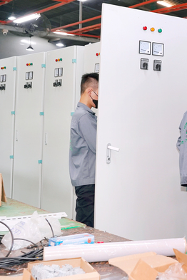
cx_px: 266
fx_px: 472
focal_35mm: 61
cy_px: 117
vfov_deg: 33.0
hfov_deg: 19.9
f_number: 4.5
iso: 1250
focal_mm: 29.8
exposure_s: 1/100
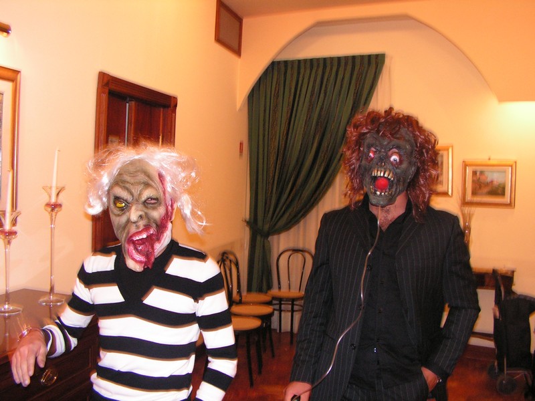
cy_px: 200
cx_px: 268
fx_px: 556
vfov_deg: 39.7
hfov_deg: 51.4
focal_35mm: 36
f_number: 3.2
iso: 200
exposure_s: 1/40
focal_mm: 6
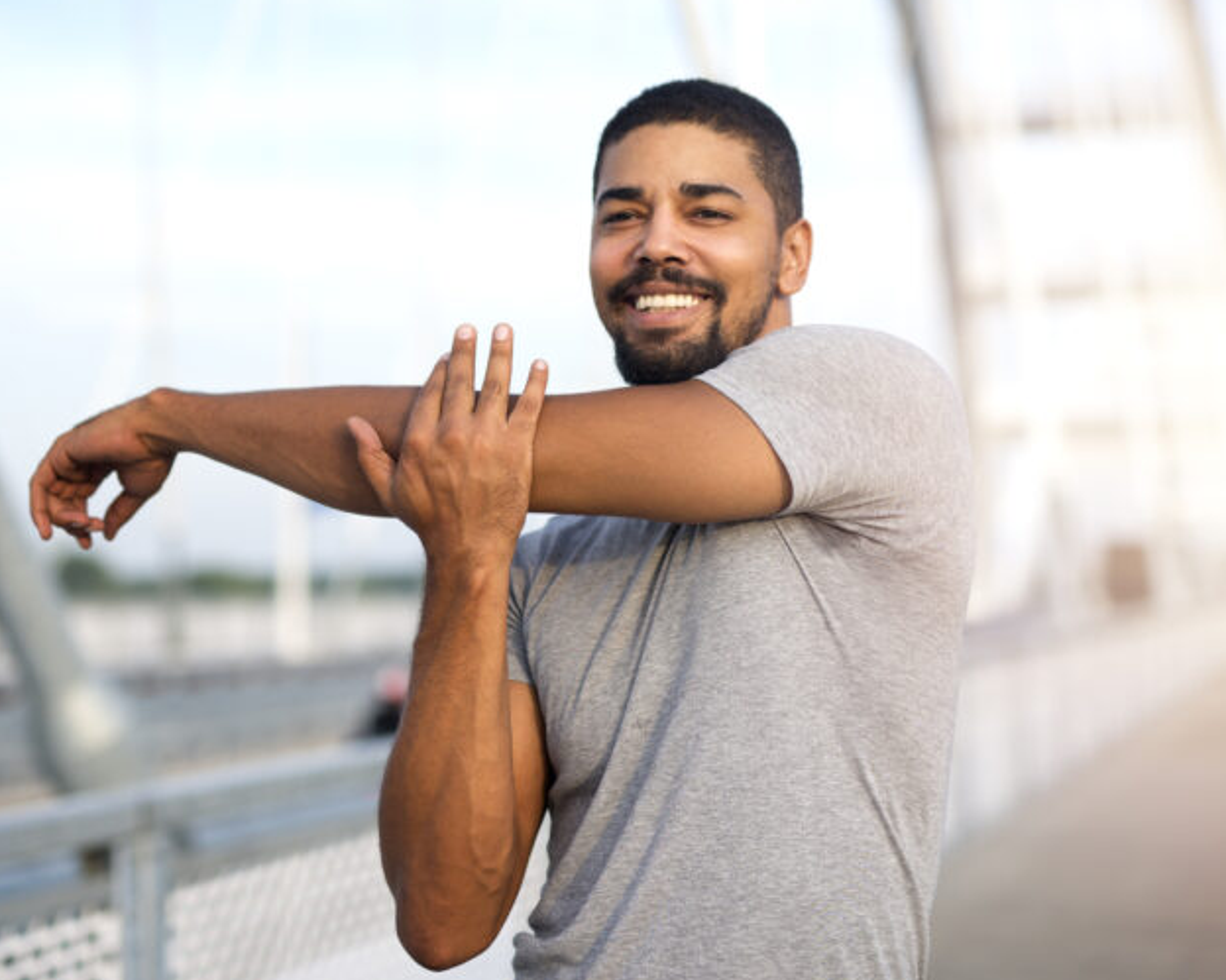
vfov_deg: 19.9
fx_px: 2793
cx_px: 591
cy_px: 376
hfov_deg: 24.8
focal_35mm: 77
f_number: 1.8
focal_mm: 50
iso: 200
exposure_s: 1/2500
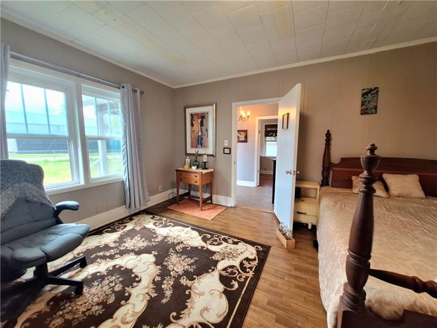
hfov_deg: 106.2
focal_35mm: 13
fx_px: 164
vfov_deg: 89.9
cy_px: 164
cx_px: 218
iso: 64
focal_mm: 1.74
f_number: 2.2
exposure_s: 1/40
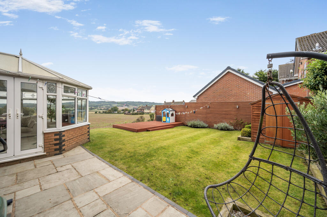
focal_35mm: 14
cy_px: 108
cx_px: 164
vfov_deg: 81.1
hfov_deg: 104.3
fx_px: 127
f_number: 6.3
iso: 250
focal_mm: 14
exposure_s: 1/400
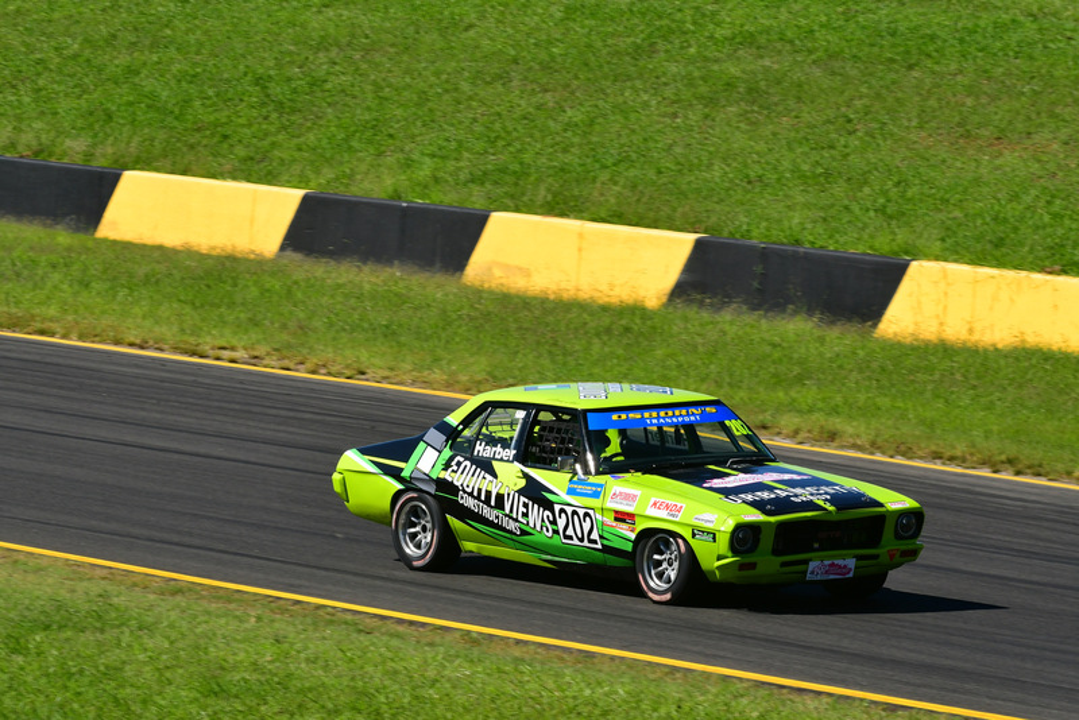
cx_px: 540
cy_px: 360
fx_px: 9444
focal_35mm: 315
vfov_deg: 4.4
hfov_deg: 6.5
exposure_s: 1/640
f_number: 13
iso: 500
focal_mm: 210
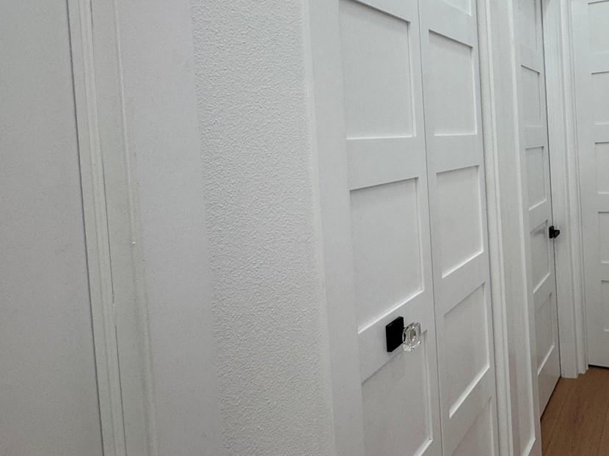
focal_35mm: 27
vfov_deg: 50.4
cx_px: 464
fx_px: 475
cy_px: 150
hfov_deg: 61.3
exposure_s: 1/120
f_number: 2.2
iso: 100
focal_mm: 2.22
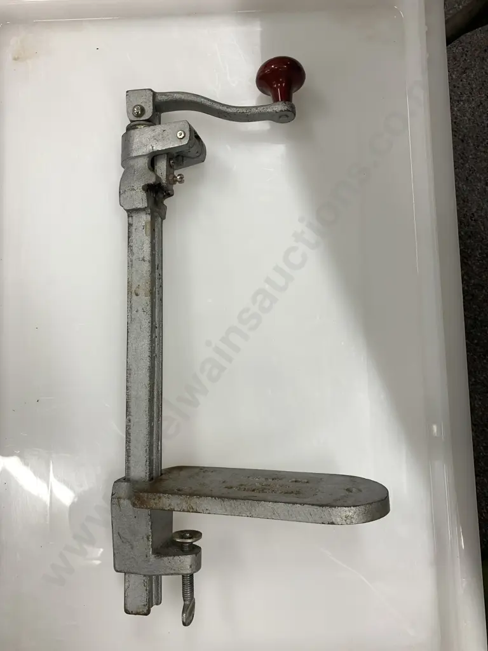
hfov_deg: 53.1
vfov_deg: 67.3
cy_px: 326
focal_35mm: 26
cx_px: 244
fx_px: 489
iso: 64
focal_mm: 4.25
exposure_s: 1/100
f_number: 1.8
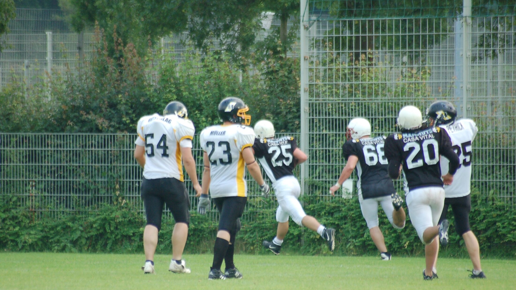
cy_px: 152
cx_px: 258
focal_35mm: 471
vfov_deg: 2.6
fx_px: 6444
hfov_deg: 4.6
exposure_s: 1/500
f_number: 5.6
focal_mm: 300
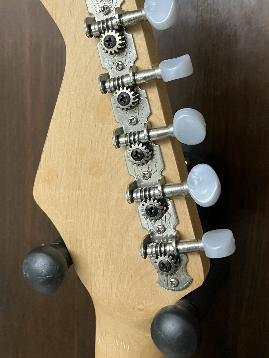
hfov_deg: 35.1
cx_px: 125
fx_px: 425
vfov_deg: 45.2
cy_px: 126
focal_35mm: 41
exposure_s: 1/60
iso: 320
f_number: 1.8
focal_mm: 3.99
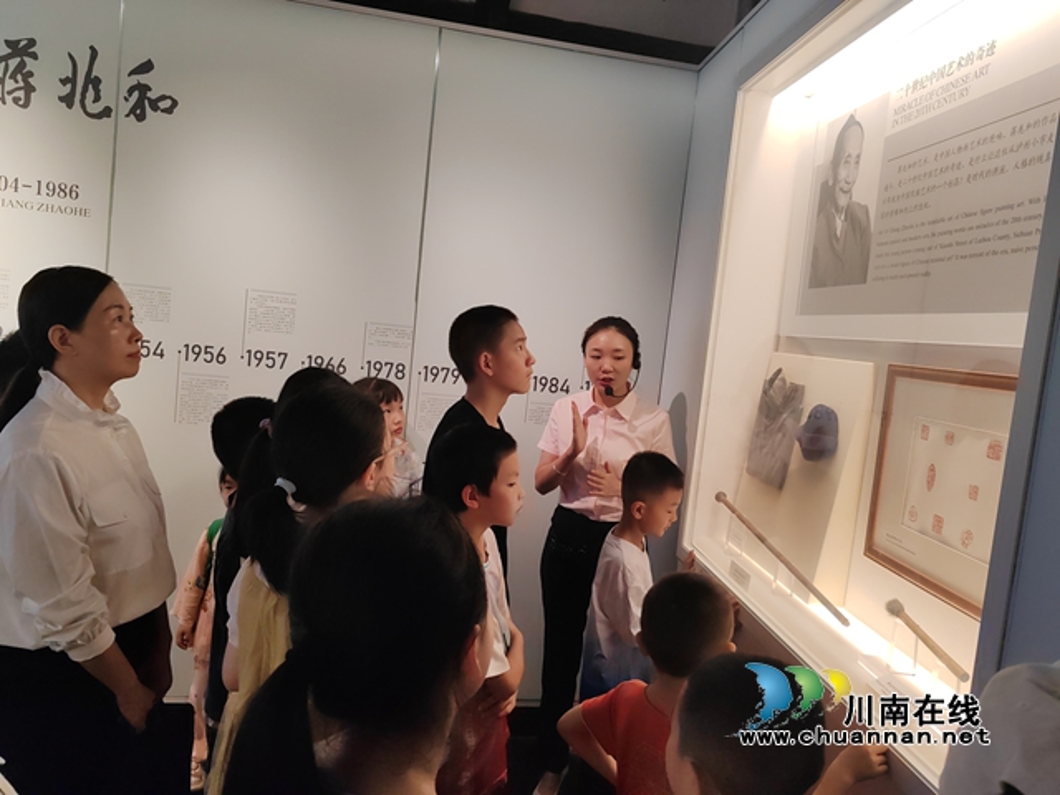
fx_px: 827
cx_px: 530
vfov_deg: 51.4
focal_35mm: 27
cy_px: 398
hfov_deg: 65.3
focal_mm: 6.12
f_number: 2.4
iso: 500
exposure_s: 1/100
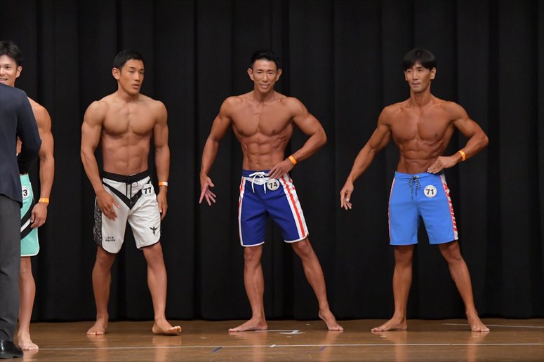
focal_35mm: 225
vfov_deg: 6.1
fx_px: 3398
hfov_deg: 9.2
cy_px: 181
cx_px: 272
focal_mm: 150
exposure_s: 1/400
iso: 6400
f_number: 5.6
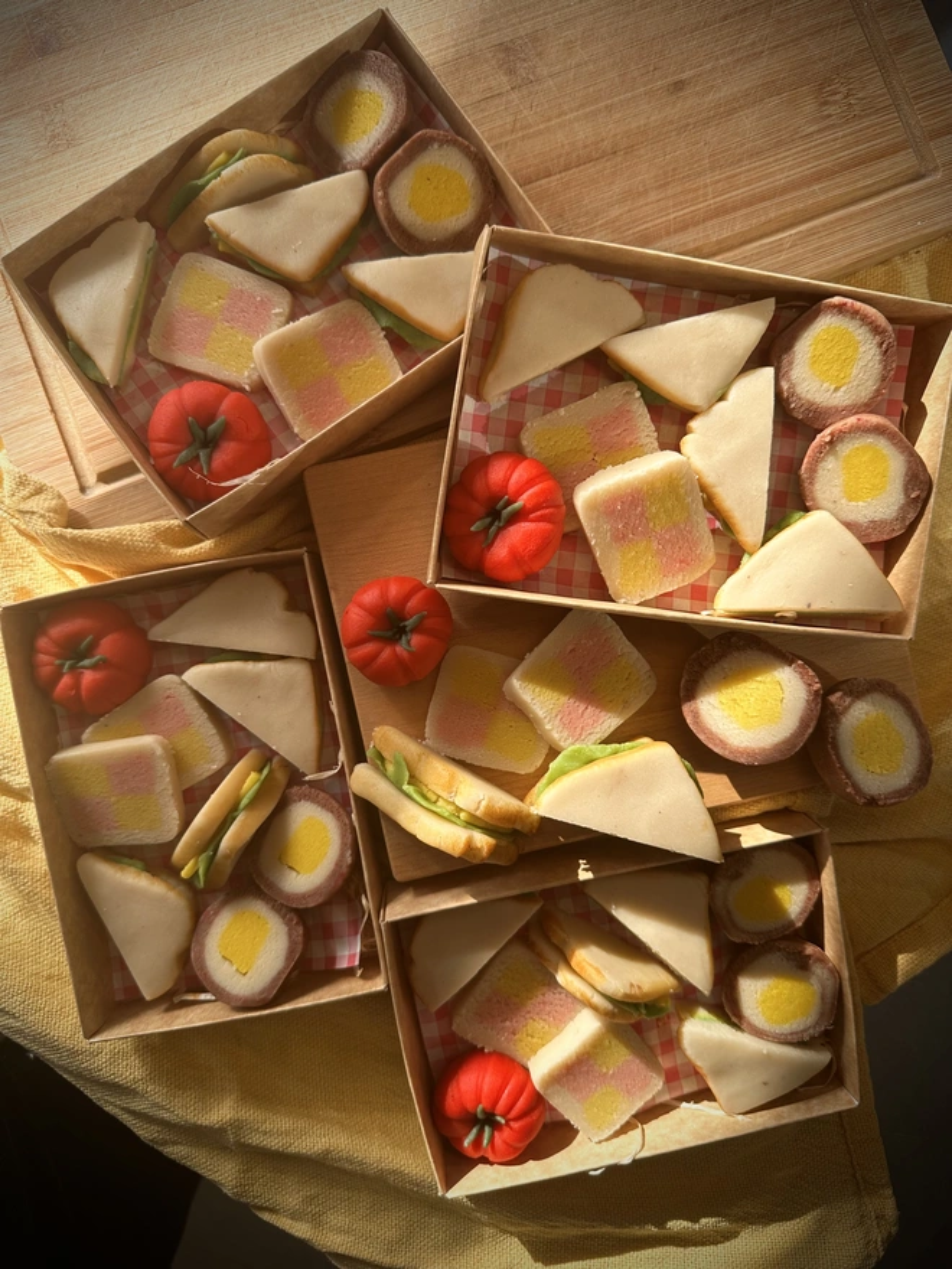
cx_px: 476
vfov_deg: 71.6
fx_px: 880
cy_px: 634
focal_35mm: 24
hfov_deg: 56.8
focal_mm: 6.86
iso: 80
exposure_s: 1/1157
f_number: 1.78
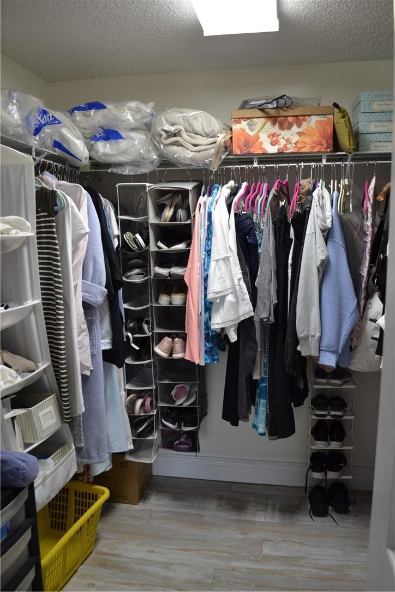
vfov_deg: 67.4
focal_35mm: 27
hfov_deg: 47.9
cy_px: 296
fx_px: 444
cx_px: 198
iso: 400
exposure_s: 1/40
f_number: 3.5
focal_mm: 18
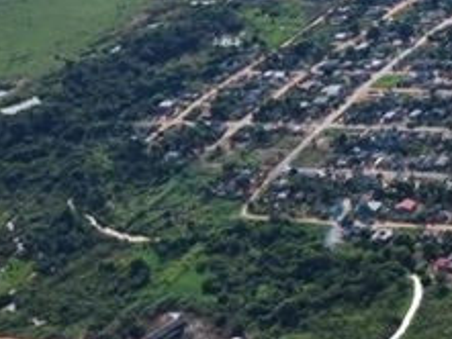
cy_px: 282
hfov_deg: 14.6
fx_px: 1606
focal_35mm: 123
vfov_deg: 12.0
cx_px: 740
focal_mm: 21
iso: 200
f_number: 11
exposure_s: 1/400
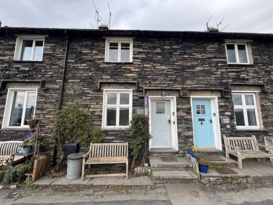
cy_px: 102
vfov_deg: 85.7
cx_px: 136
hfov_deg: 102.1
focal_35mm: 14
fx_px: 110
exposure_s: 1/158
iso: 40
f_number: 2.2
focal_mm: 2.22
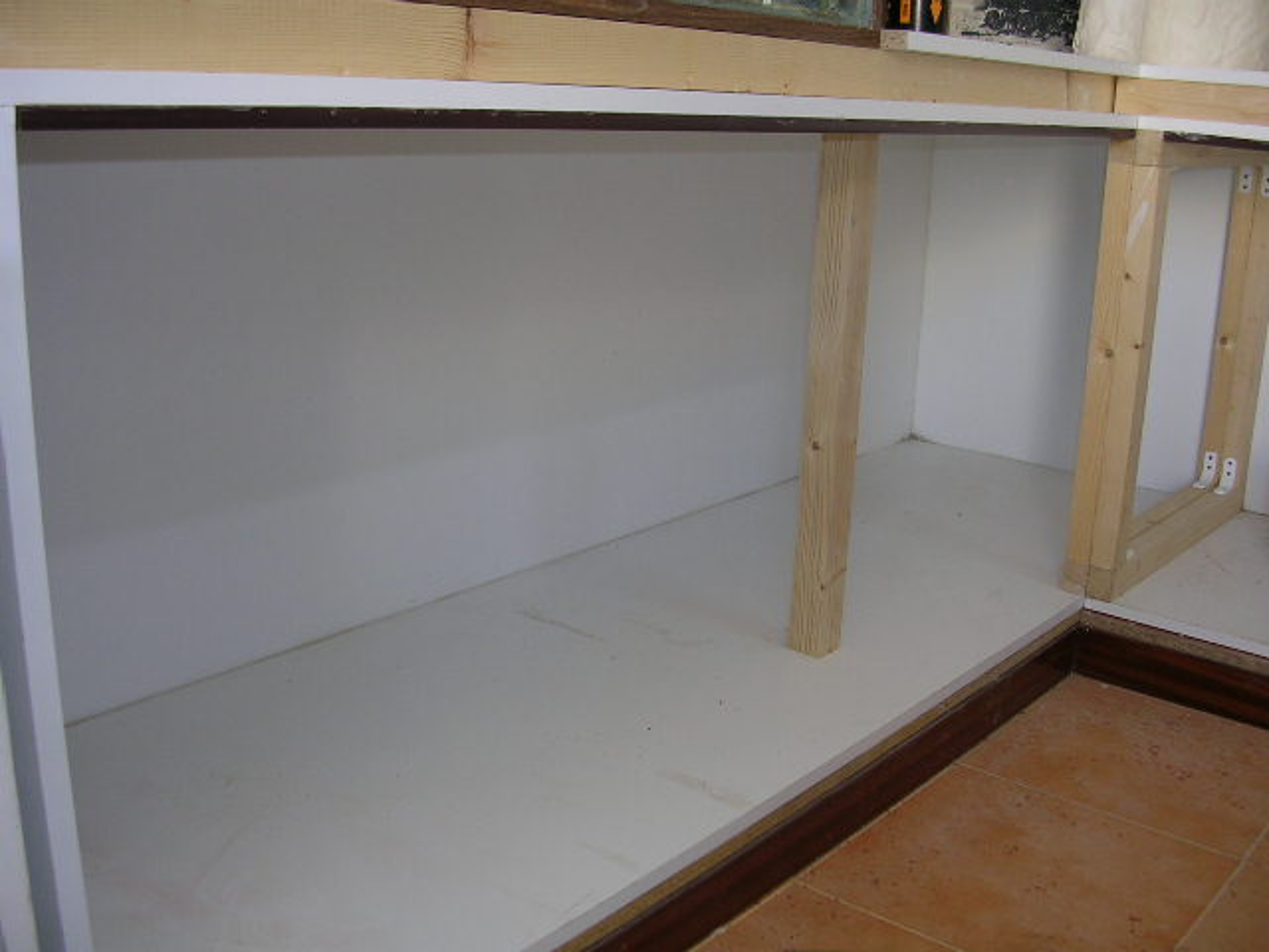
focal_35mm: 38
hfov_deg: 49.0
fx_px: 1393
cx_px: 634
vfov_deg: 37.7
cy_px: 476
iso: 50
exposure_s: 1/30
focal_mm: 5.8
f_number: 2.8
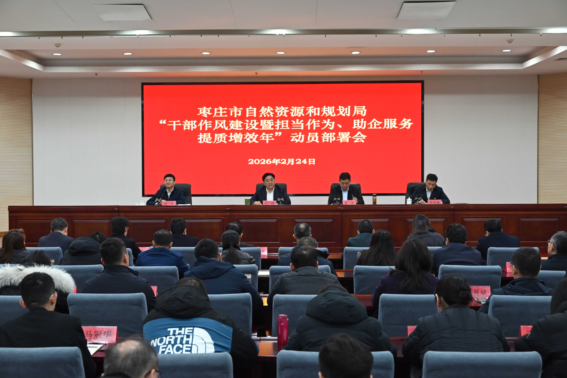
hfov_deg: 42.7
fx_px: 725
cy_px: 189
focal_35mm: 46
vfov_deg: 29.3
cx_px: 284
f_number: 5.3
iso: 3200
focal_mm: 46
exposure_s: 1/100
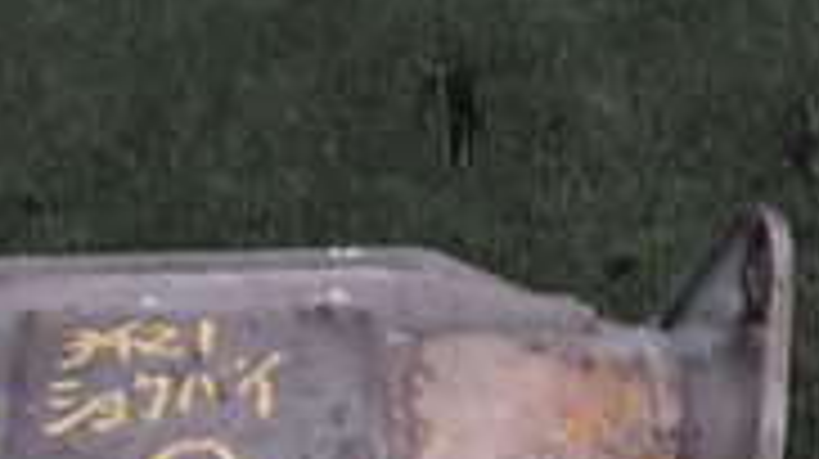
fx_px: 1953
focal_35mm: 90
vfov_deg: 12.9
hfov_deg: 23.4
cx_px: 189
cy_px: 603
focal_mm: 4.5
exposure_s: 1/30
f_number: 2
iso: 250
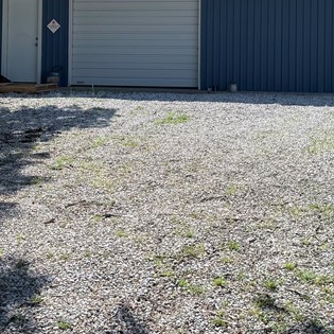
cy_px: 58
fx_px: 753
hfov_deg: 25.0
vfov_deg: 24.5
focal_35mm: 69
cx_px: 146
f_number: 1.78
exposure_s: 1/3759
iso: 100
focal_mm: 6.76
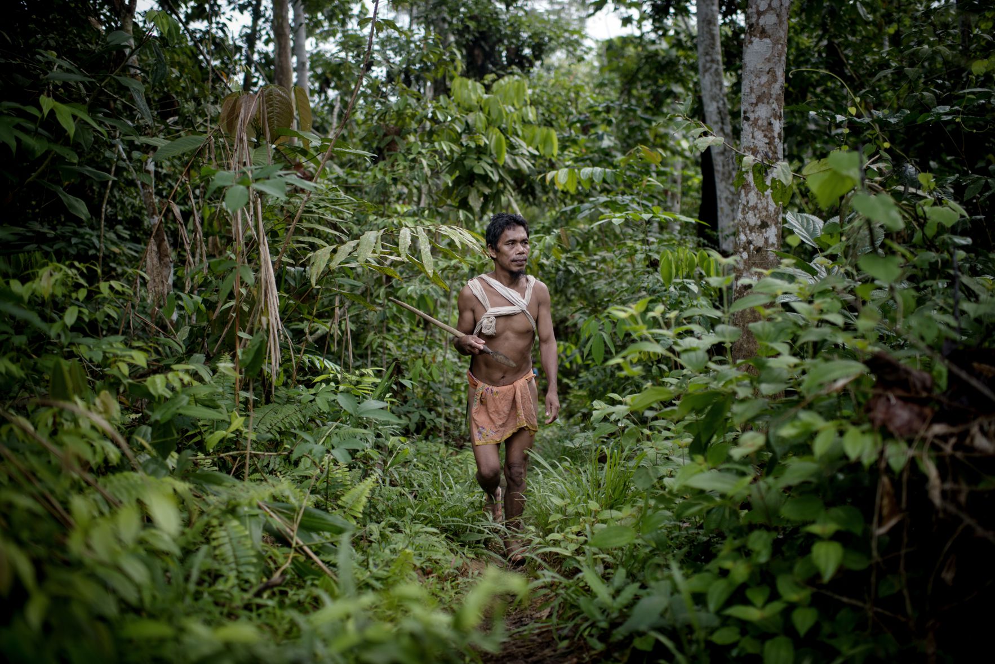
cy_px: 332
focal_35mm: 35
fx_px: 968
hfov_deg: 54.4
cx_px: 498
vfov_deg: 37.9
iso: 200
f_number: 2
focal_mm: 35
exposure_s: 1/800
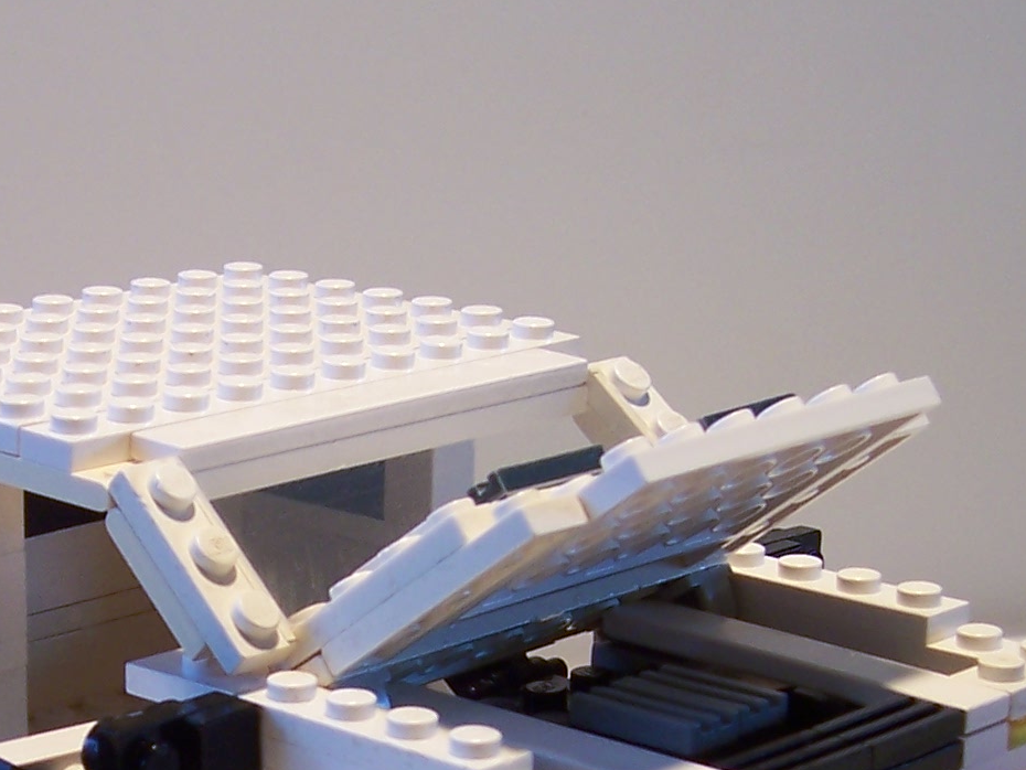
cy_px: 836
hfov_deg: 17.9
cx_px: 209
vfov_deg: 13.3
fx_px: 3232
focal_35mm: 109
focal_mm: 7.3
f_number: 3.3
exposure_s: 1/30
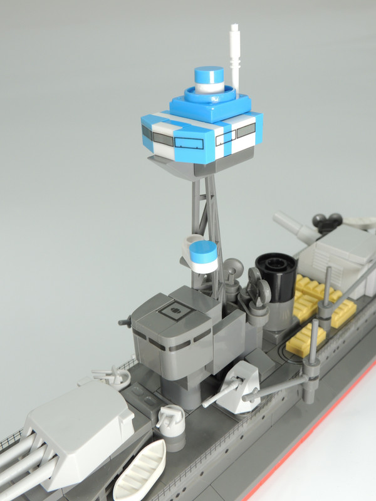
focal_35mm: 35
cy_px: 250
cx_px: 188
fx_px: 507
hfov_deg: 40.7
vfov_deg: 52.6
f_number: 4.6
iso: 100
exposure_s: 1/20
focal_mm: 6.2
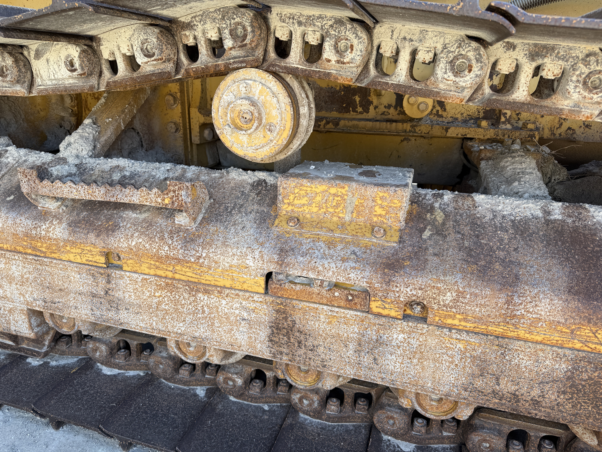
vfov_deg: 56.8
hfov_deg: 71.6
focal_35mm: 24
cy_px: 226
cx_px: 301
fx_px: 417
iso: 80
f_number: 1.78
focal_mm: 6.76
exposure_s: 1/368
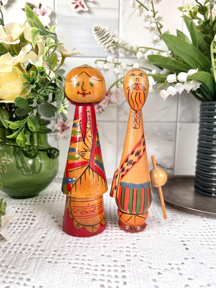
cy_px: 144
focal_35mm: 25
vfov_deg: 69.4
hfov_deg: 54.9
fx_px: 208
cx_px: 108
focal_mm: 5.1
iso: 40
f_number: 1.6
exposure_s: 1/121
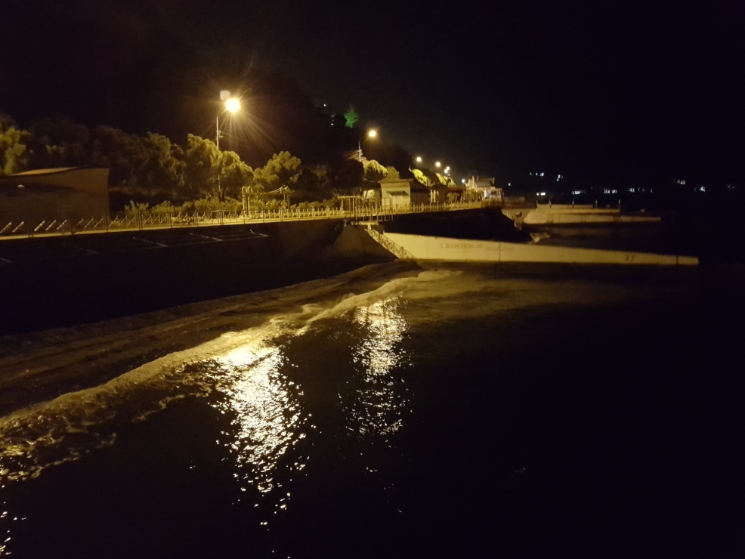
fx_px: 581
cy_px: 280
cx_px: 382
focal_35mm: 27
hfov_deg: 65.3
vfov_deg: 51.4
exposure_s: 1/4
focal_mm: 4.2
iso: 1250
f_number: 1.7
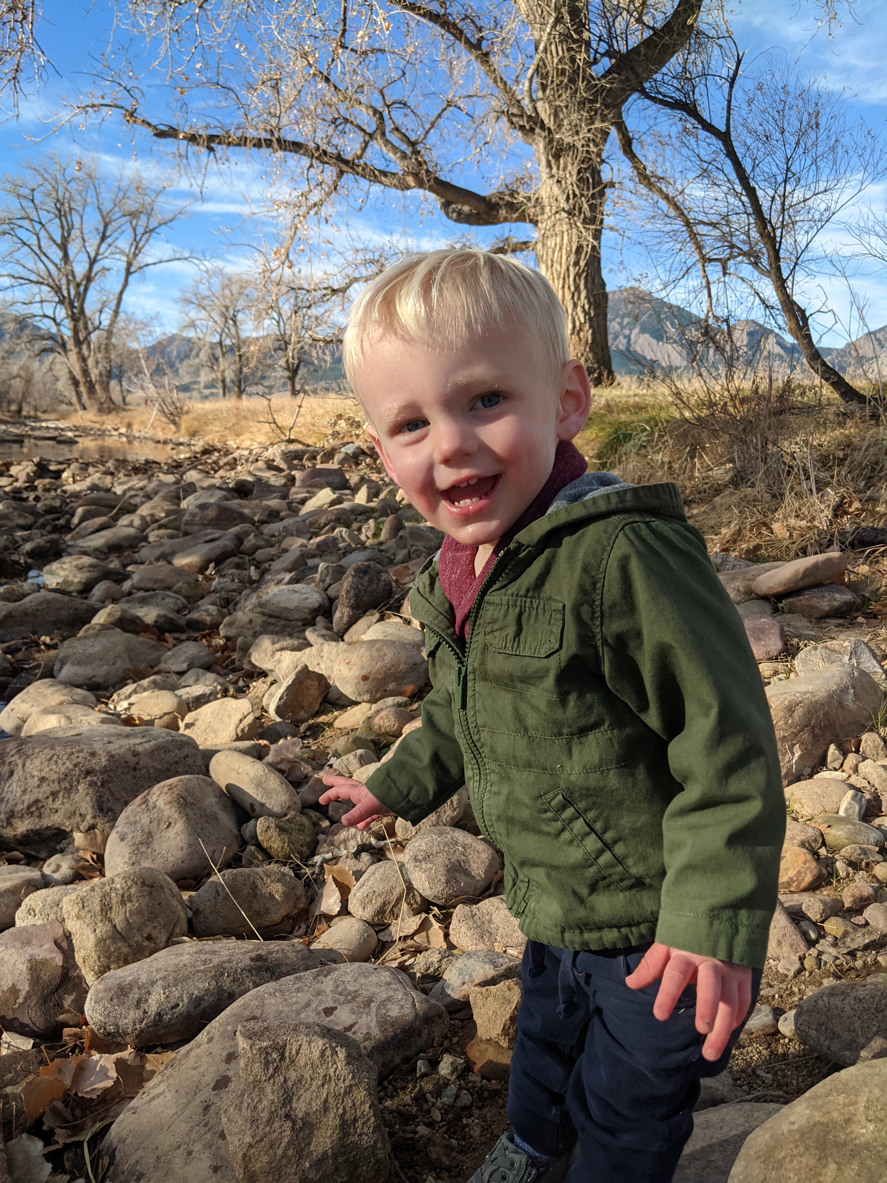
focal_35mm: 27
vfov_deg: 65.3
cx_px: 444
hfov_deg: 51.4
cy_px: 592
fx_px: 922
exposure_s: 1/2342
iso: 67
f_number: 1.8
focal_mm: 4.44
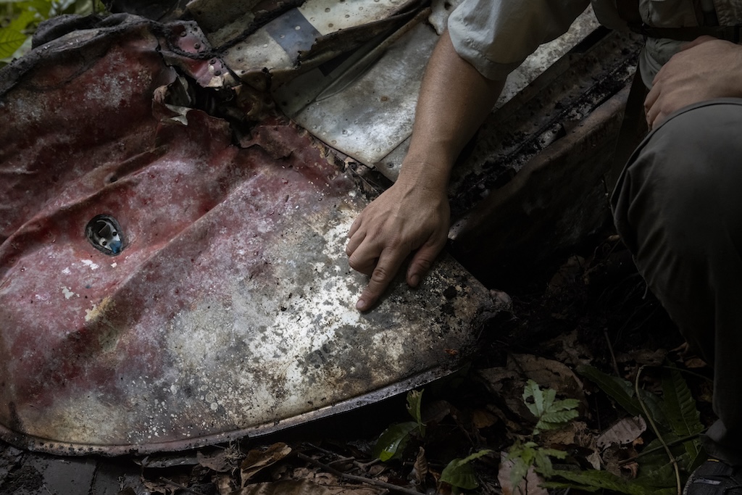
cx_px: 371
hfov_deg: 41.1
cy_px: 248
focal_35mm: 48
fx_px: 989
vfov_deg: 28.1
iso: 2500
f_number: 7.1
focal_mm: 48
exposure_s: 1/125
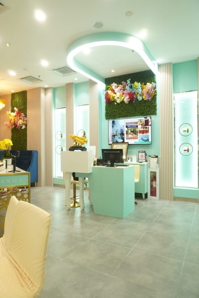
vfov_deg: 73.7
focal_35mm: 24
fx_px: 199
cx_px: 100
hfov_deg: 53.1
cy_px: 149
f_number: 5.6
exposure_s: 1/45
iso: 1000
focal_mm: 16
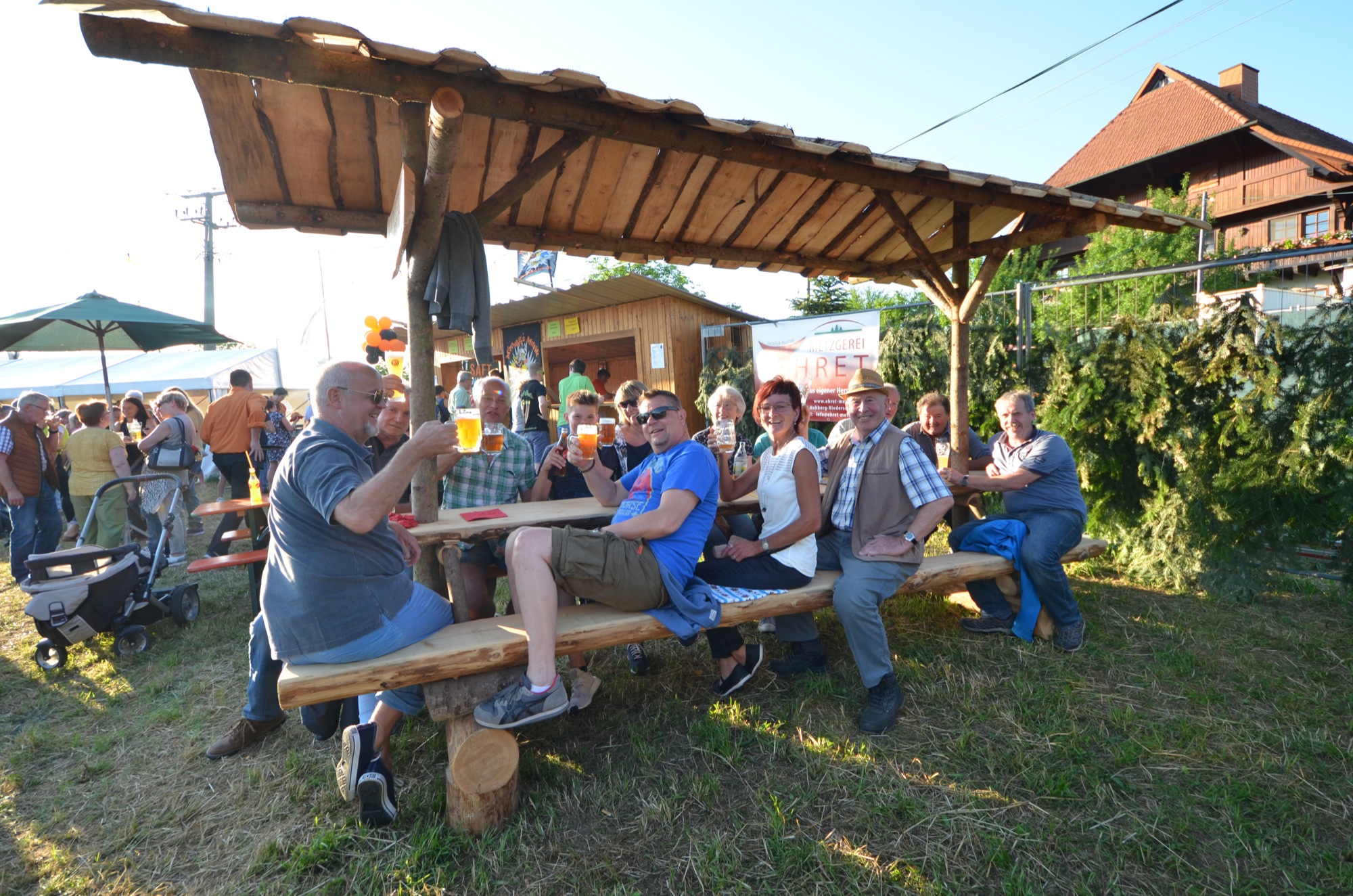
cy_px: 448
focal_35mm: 16
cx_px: 676
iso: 220
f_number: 5.6
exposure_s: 1/125
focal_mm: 10.5
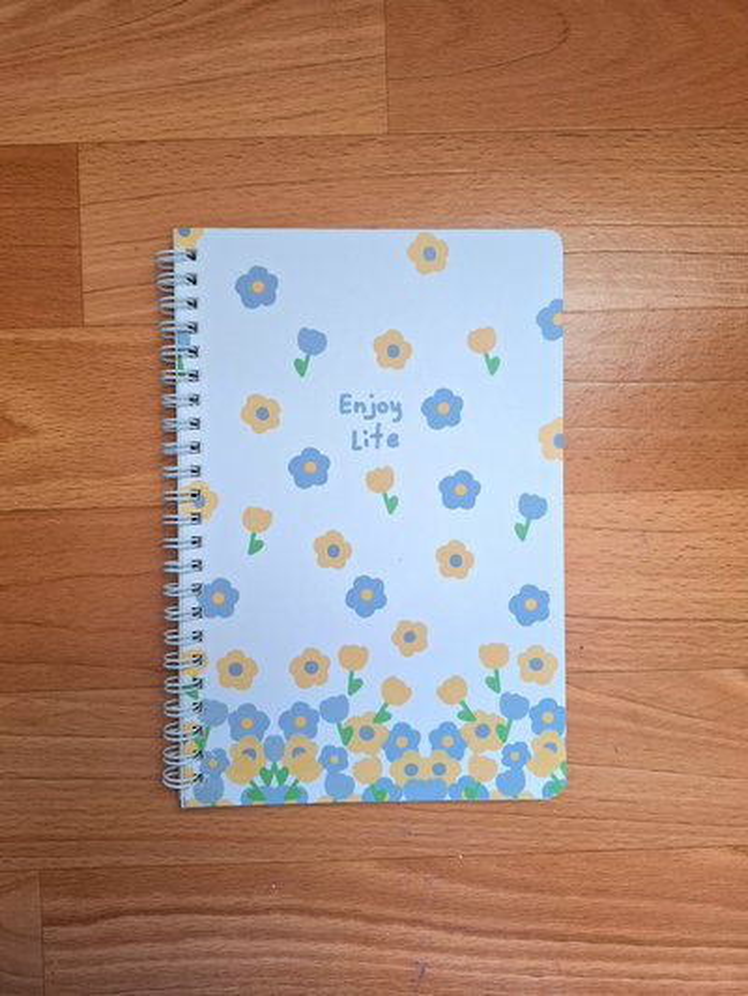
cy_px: 498
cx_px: 374
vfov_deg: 73.9
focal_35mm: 23
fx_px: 662
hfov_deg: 58.9
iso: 100
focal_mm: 5.54
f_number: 1.8
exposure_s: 1/50
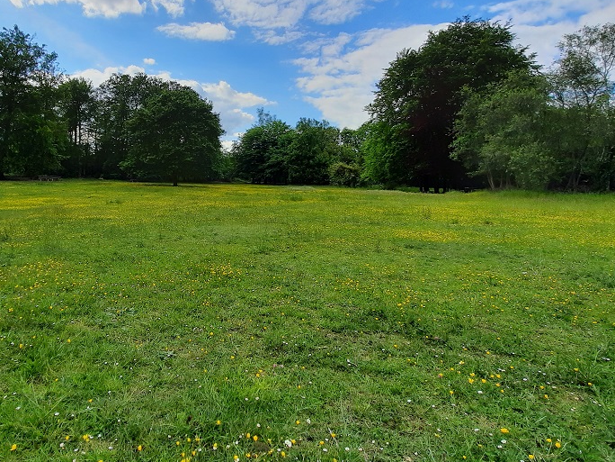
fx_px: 338
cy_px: 182
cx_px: 219
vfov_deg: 67.9
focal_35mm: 19
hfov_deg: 82.5
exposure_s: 1/1783
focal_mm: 1.74
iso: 40
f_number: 2.2
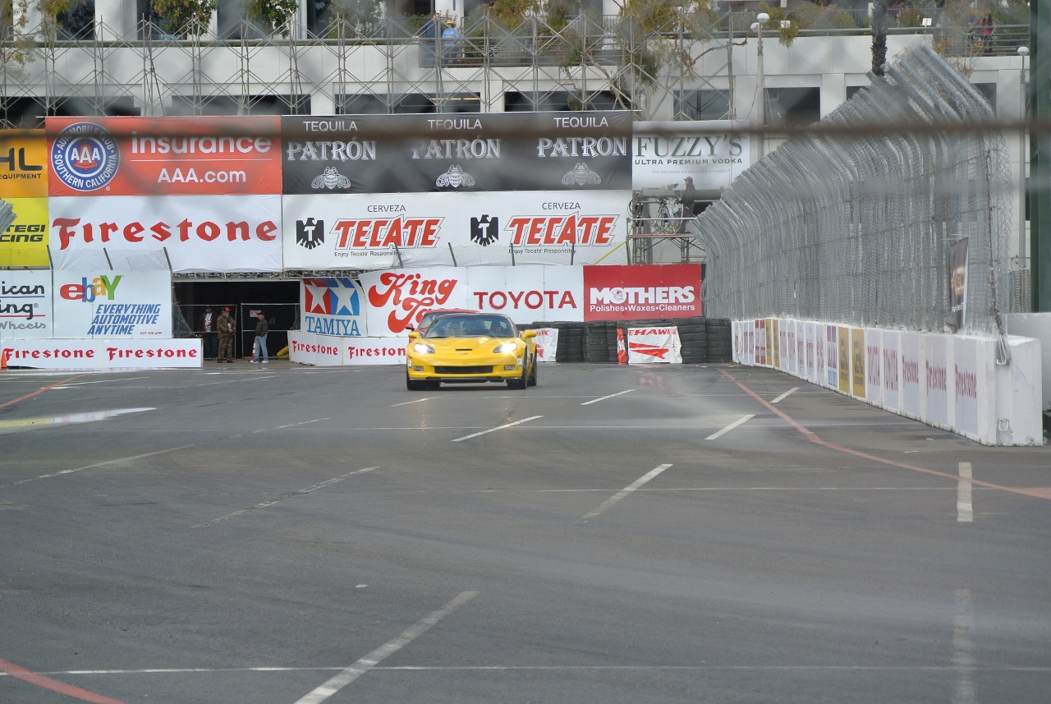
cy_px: 352
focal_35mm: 172
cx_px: 526
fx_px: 5028
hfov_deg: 11.9
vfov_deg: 8.0
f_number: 4.5
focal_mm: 64
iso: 100
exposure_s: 1/200
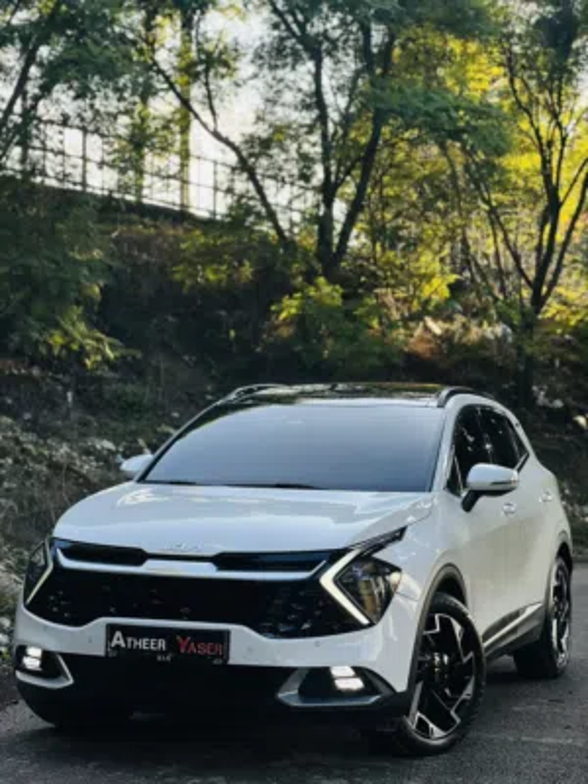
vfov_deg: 25.3
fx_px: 1744
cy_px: 392
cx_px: 294
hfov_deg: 19.1
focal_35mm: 77
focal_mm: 9
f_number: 2.8
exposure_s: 1/121
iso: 25
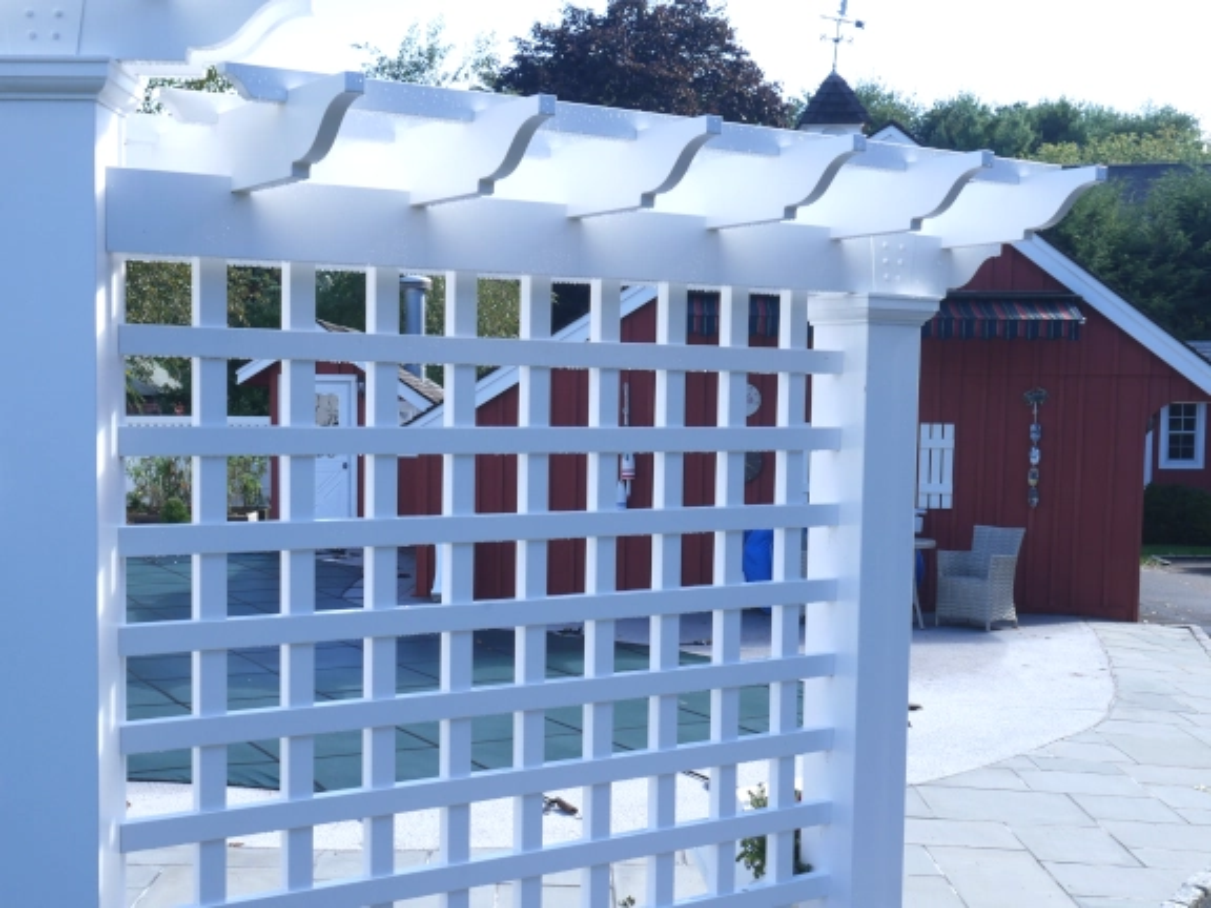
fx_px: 1399
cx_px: 606
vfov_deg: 36.0
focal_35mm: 40
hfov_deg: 46.8
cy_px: 454
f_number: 13
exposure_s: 1/80
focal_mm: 20
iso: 200
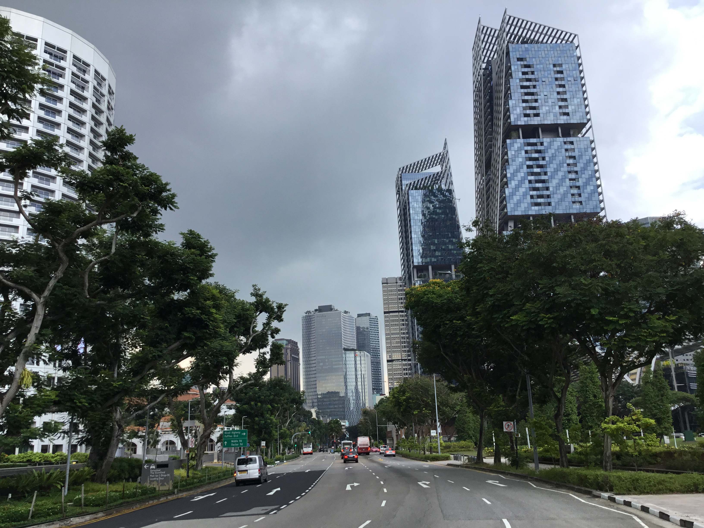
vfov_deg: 45.4
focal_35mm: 31
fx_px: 630
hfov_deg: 58.4
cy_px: 264
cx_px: 352
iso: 25
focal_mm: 3.3
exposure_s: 1/506
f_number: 2.4
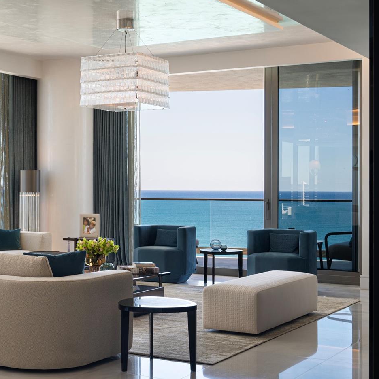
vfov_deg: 28.2
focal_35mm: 61
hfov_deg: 27.5
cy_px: 193
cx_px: 63
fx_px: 756
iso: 125
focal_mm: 28
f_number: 9
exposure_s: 1/13
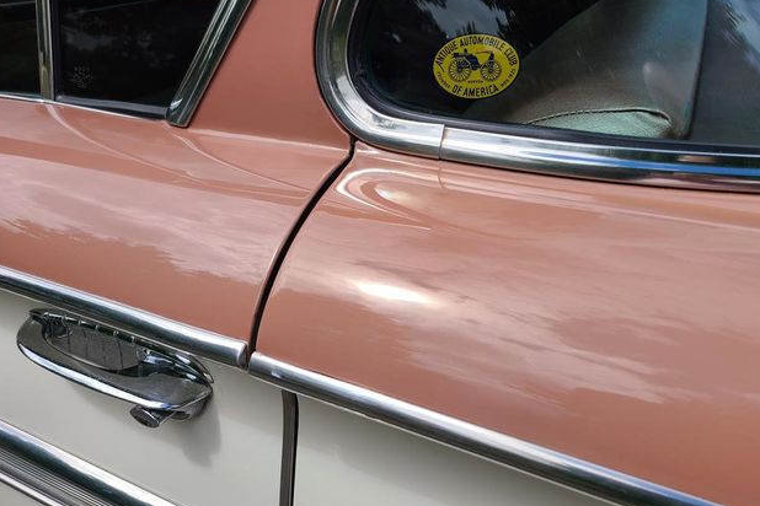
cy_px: 227
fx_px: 591
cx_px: 379
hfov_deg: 65.5
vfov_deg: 46.3
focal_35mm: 28
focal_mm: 5.4
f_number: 1.8
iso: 40
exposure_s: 1/2643
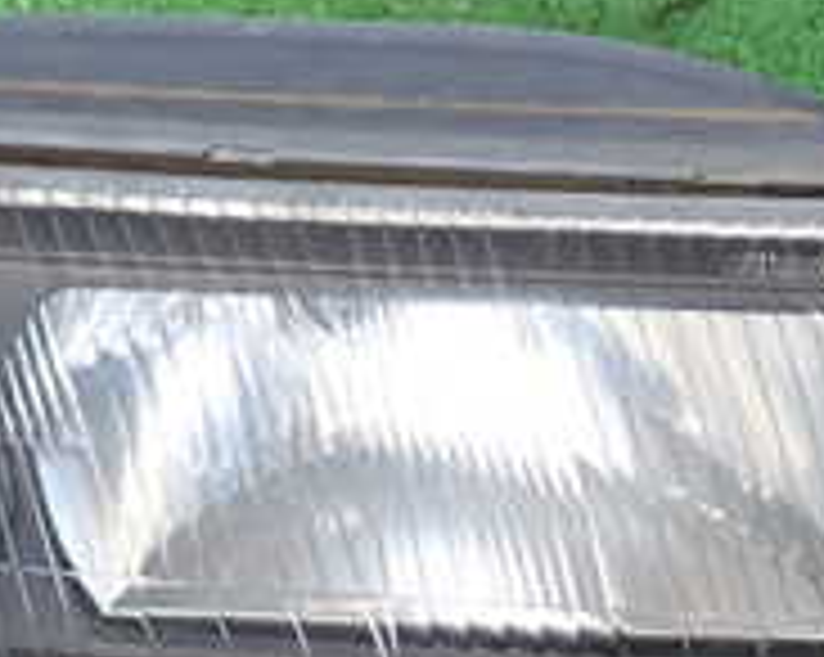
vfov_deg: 15.6
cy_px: 688
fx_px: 2339
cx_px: 365
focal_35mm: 96
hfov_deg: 20.0
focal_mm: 5.4
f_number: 2.3
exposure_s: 1/60
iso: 160
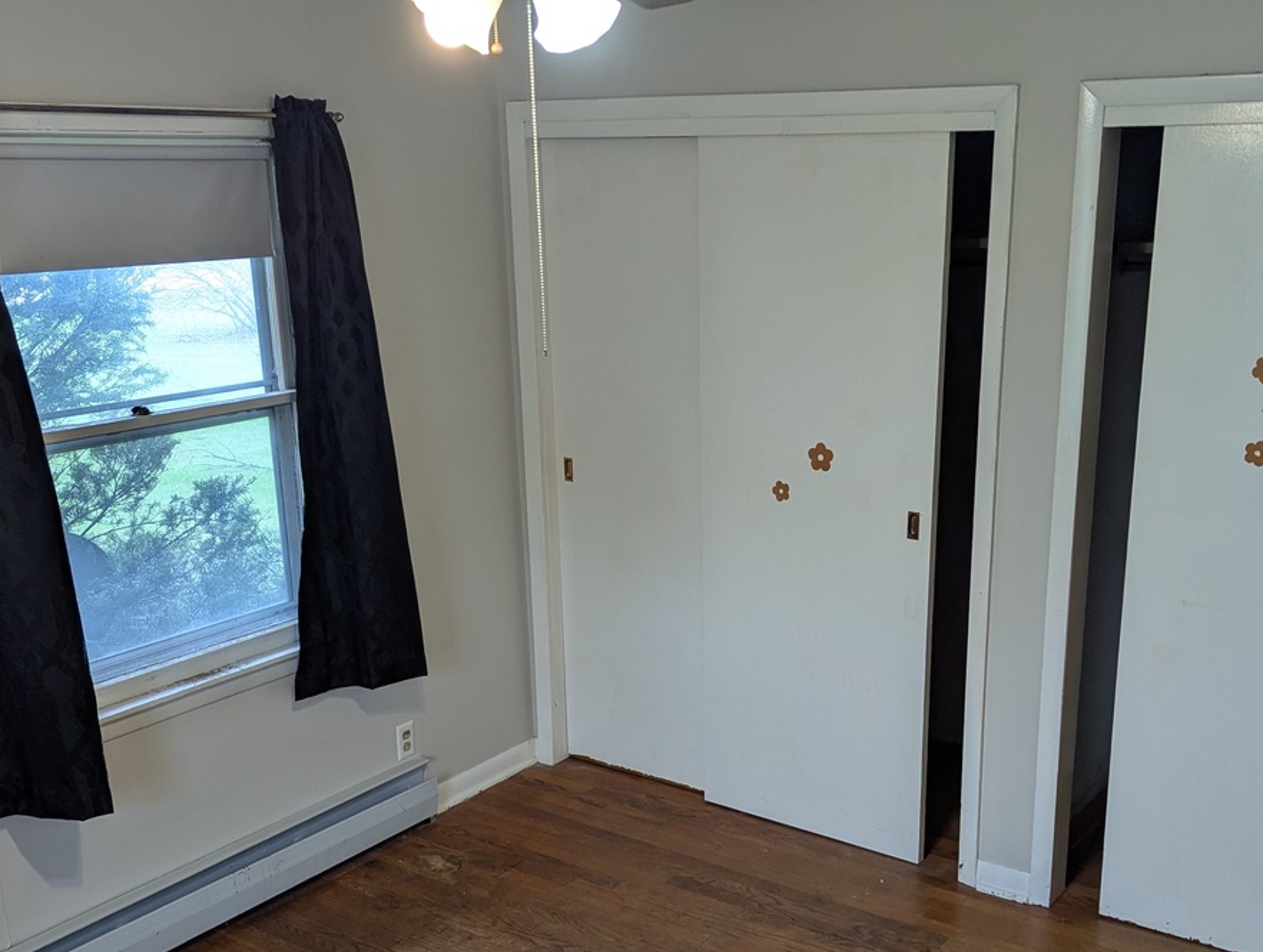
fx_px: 1426
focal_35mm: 39
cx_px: 705
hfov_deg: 47.7
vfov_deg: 36.6
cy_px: 620
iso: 58
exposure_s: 1/40
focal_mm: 6.81
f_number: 1.85
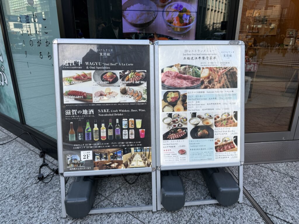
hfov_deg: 71.6
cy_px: 112
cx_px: 150
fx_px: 207
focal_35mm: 24
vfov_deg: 56.8
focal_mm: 6.76
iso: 80
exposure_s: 1/539
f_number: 1.78
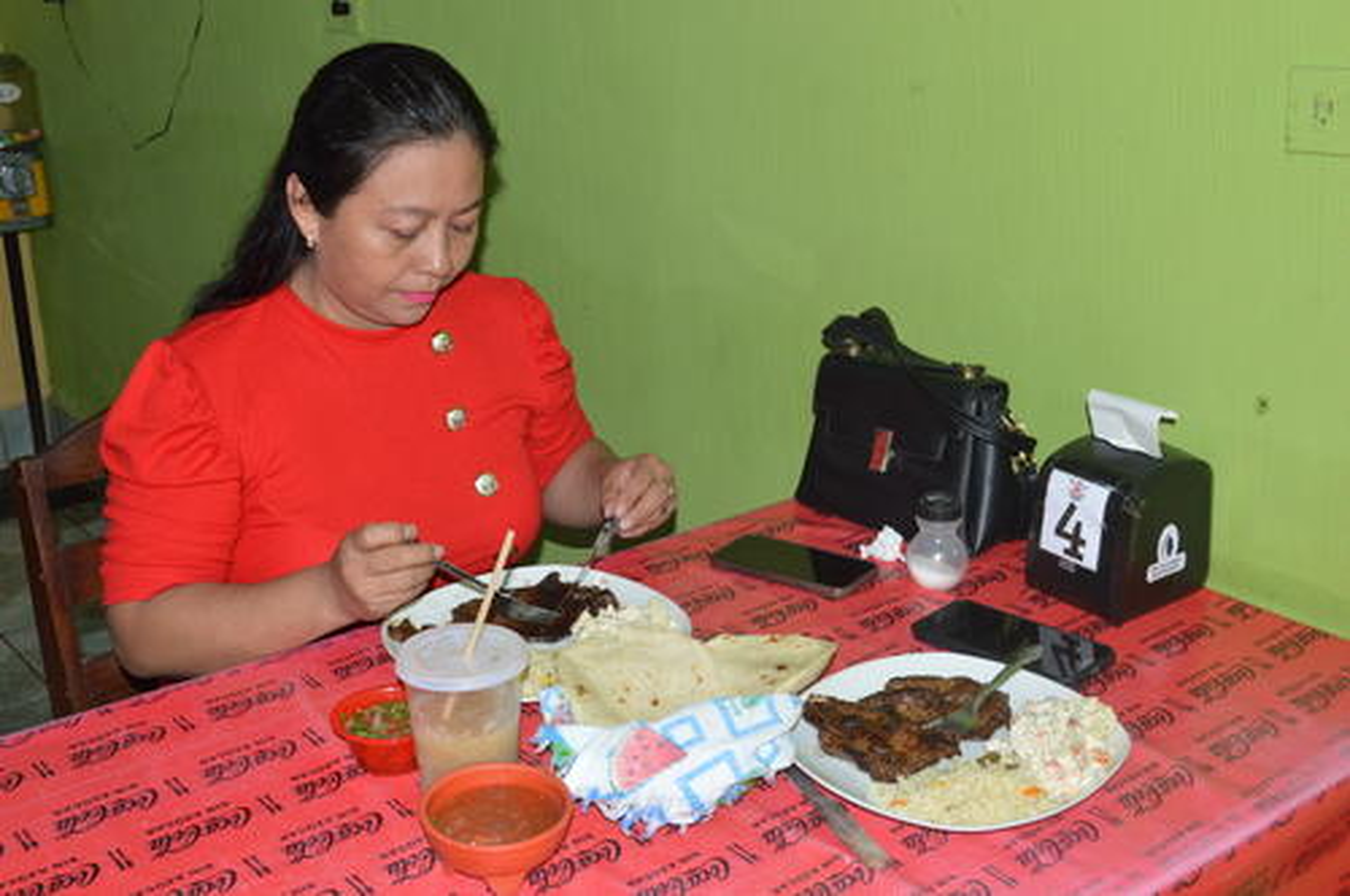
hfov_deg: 45.0
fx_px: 1629
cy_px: 448
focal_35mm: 44
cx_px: 675
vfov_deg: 30.8
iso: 800
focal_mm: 29
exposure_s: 1/125
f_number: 8
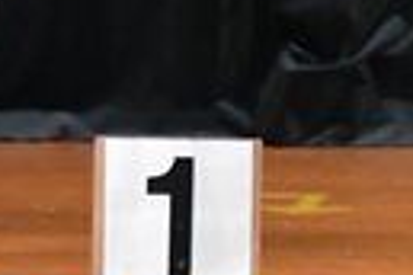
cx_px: 552
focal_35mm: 1623
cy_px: -301
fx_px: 18618
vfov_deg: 0.8
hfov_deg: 1.3
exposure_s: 1/400
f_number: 5.6
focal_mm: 180
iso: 6400
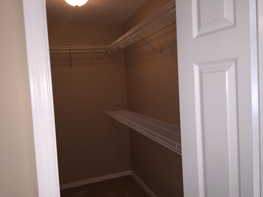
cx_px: 132
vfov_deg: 48.2
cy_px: 98
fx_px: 220
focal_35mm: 29
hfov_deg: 61.7
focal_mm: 4.15
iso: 40
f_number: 2.2
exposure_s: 1/30
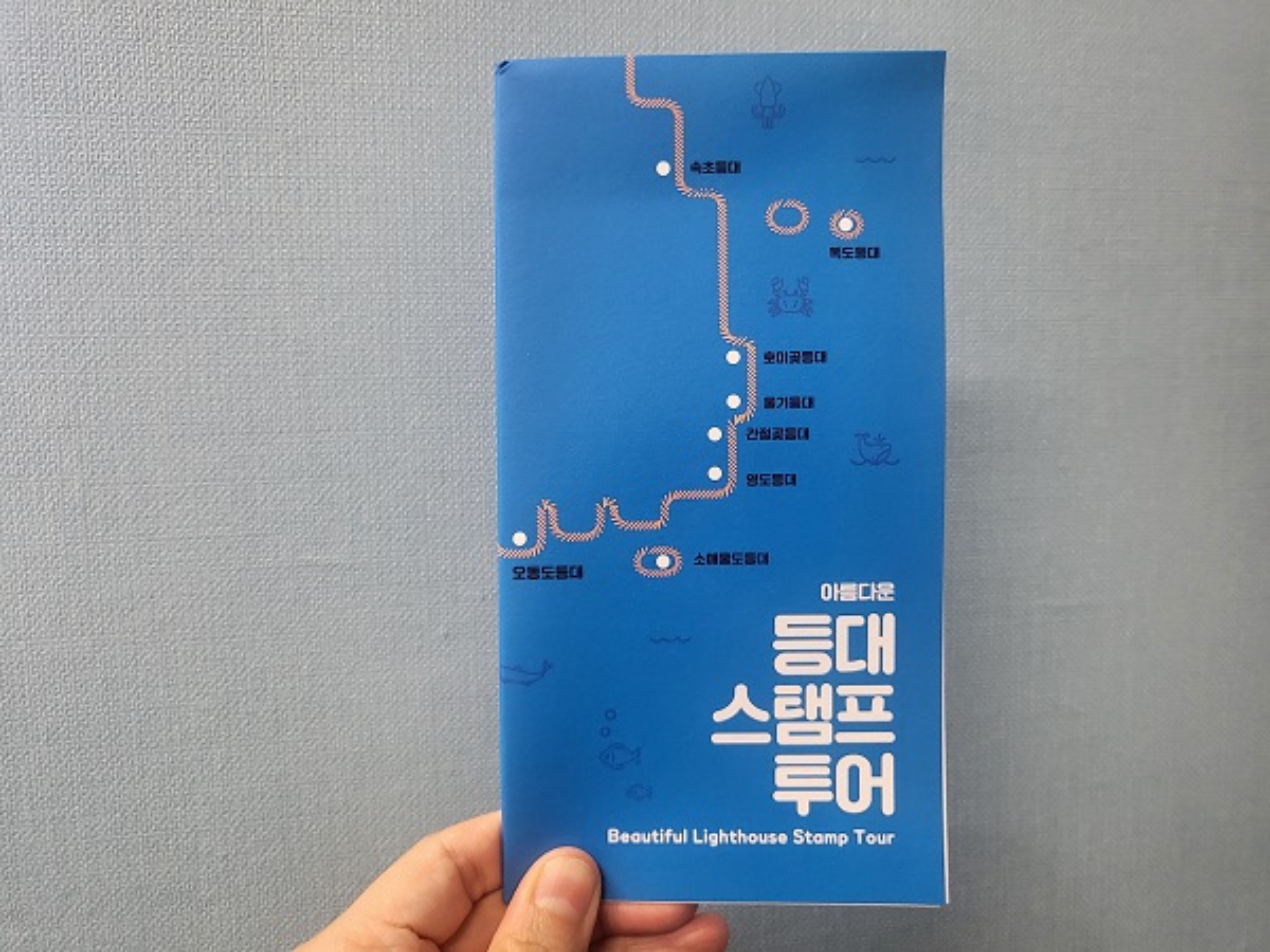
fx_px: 954
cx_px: 635
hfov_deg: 67.3
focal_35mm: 26
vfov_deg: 53.1
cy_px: 476
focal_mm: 4.25
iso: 320
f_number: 1.8
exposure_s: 1/120
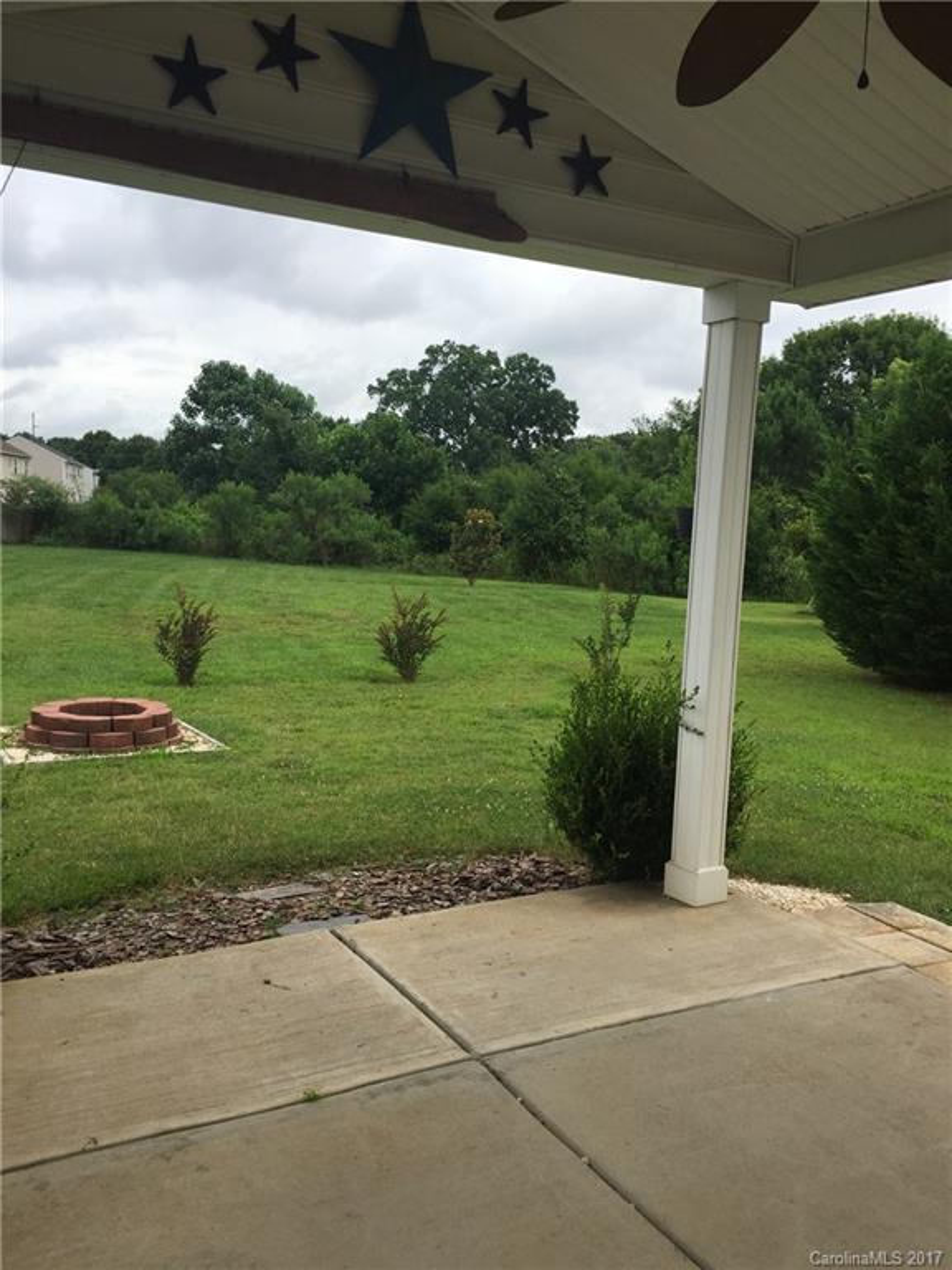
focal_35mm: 29
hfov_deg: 48.2
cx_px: 476
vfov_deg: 61.7
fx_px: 1063
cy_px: 635
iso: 32
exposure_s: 1/1721
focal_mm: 4.15
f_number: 2.2
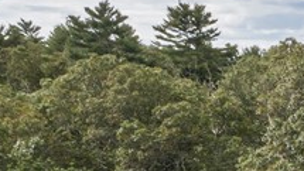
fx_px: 1024
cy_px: 357
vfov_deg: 8.9
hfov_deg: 12.9
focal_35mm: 127
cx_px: 725
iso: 200
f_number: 10
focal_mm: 8.8
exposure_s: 1/60
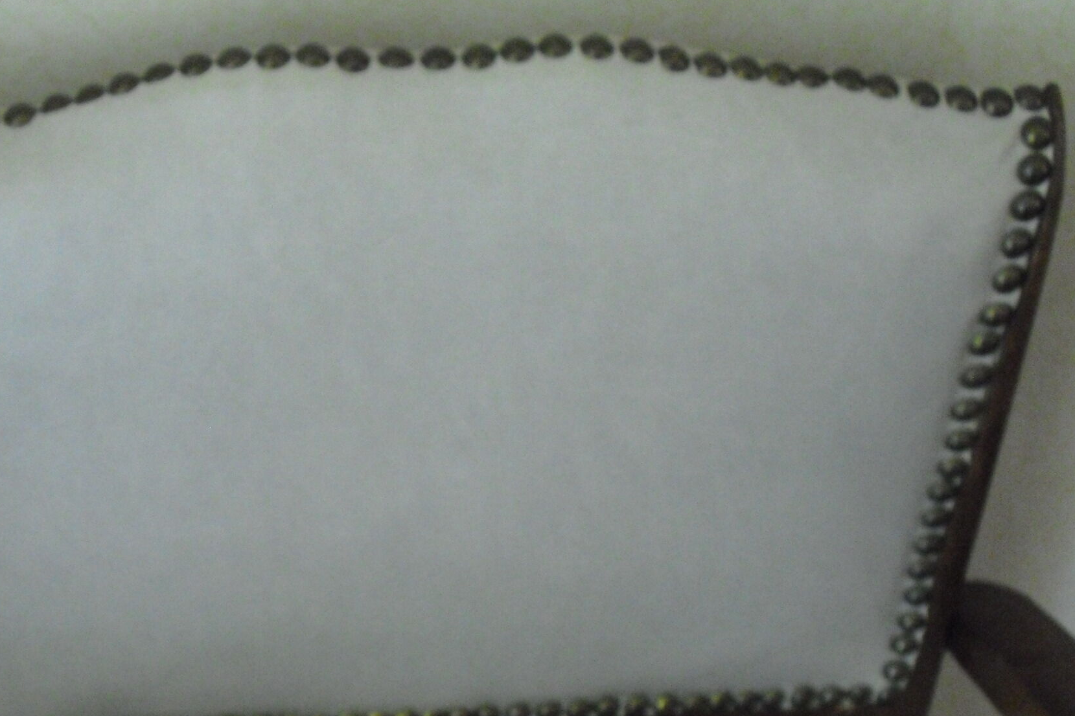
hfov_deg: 37.9
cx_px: 376
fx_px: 1553
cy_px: 555
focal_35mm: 52
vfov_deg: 25.6
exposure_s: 1/30
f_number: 3.1
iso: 800
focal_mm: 6.3
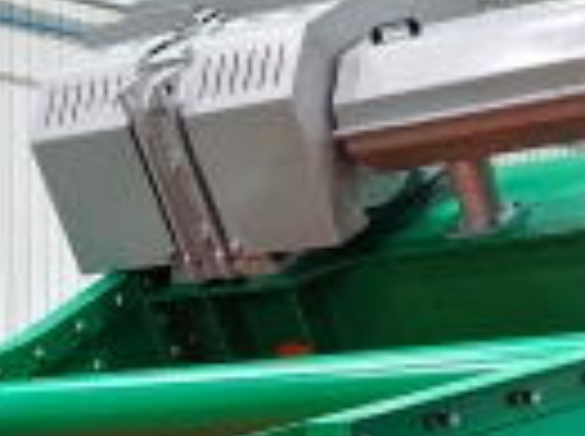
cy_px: 724
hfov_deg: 13.9
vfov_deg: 10.0
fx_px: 2395
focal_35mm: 142
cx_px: 261
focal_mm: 5.6
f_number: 1.57
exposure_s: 1/100
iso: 705
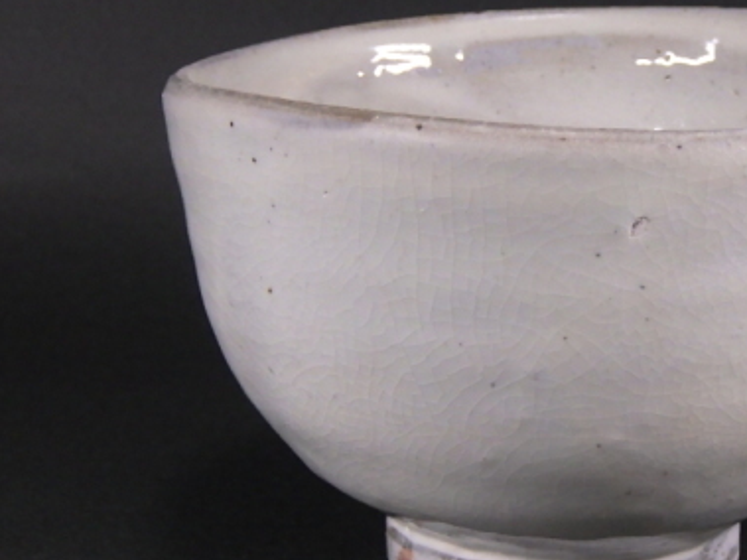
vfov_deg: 11.4
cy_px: 276
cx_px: 595
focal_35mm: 130
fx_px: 2804
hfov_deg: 15.1
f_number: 4.8
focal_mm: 13.7
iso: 500
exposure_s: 1/80
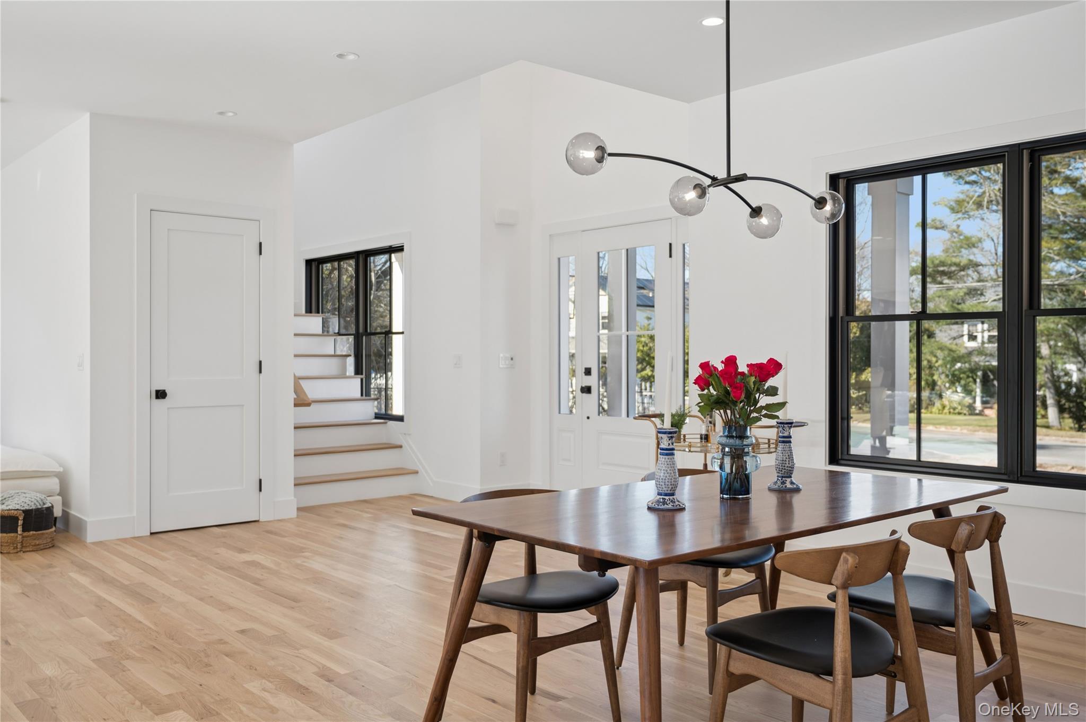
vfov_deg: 41.6
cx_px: 543
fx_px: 949
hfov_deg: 59.5
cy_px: 361
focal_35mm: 32
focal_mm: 31.5
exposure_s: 1/160
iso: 160
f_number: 4
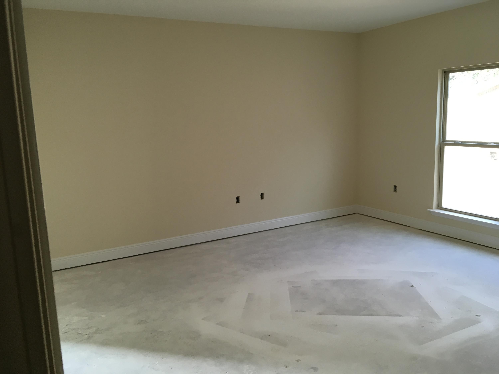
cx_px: 250
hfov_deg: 61.7
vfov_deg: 48.2
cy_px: 187
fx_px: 418
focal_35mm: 29
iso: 25
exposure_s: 1/30
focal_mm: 4.15
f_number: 2.2
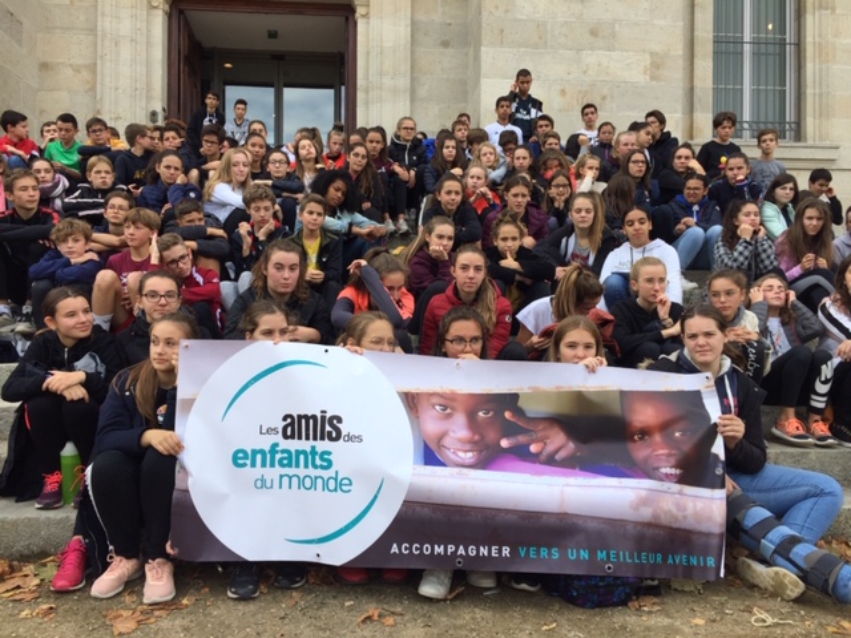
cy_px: 319
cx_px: 426
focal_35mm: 29
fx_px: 713
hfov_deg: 61.7
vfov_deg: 48.2
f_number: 2.2
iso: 32
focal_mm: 4.15
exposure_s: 1/573
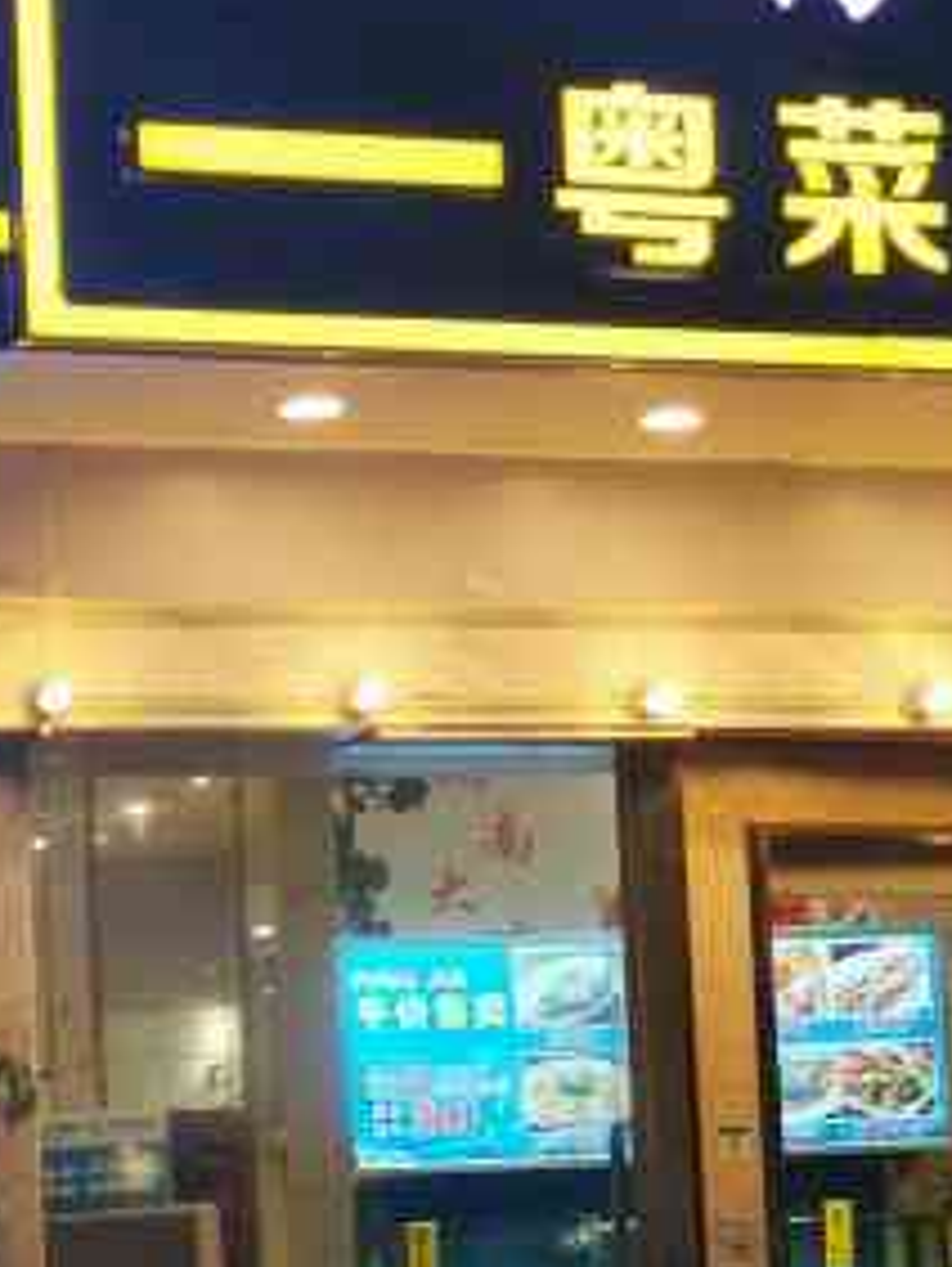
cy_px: 753
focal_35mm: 129
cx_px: 1212
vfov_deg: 15.3
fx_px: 4723
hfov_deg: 11.2
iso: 125
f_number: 1.8
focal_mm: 4.75
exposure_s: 1/100
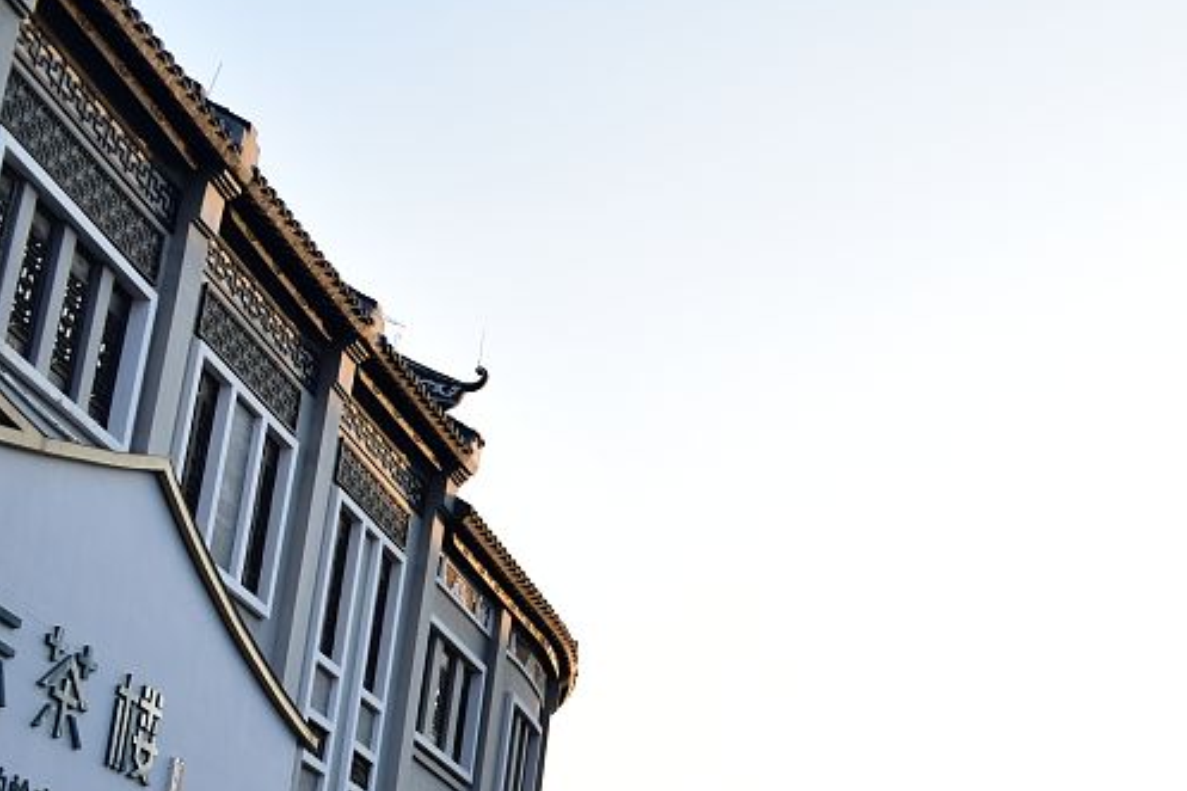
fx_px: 1912
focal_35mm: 58
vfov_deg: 22.2
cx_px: 1390
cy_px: 852
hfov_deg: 30.0
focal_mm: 24
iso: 100
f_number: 3.5
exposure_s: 1/200
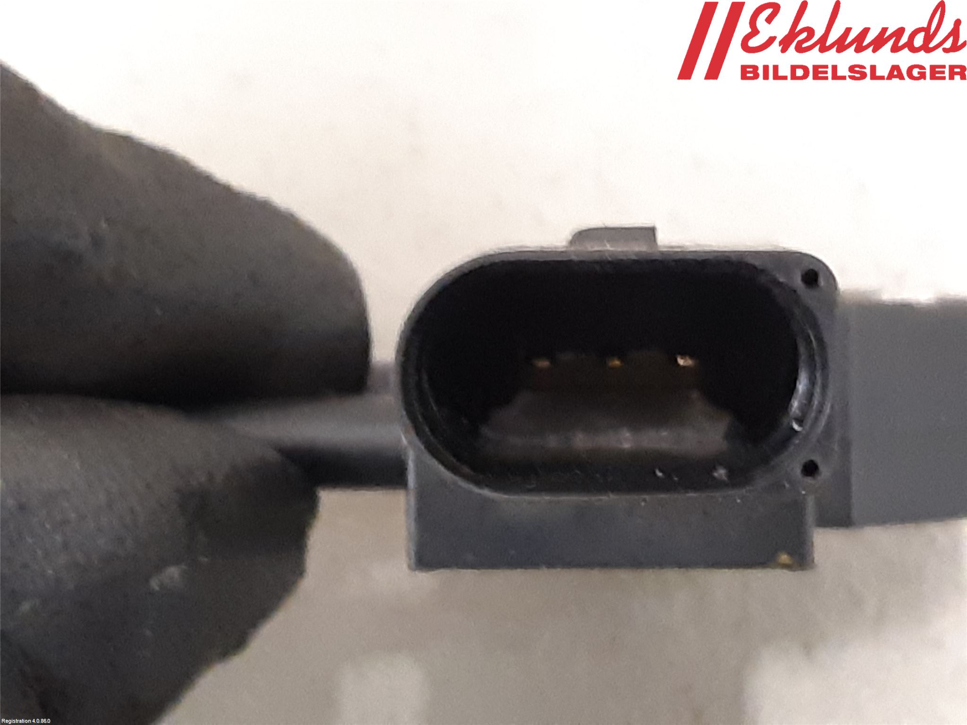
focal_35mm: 26
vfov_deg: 53.1
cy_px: 362
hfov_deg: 67.3
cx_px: 484
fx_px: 726
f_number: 1.7
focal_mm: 3.93
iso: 400
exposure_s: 1/25
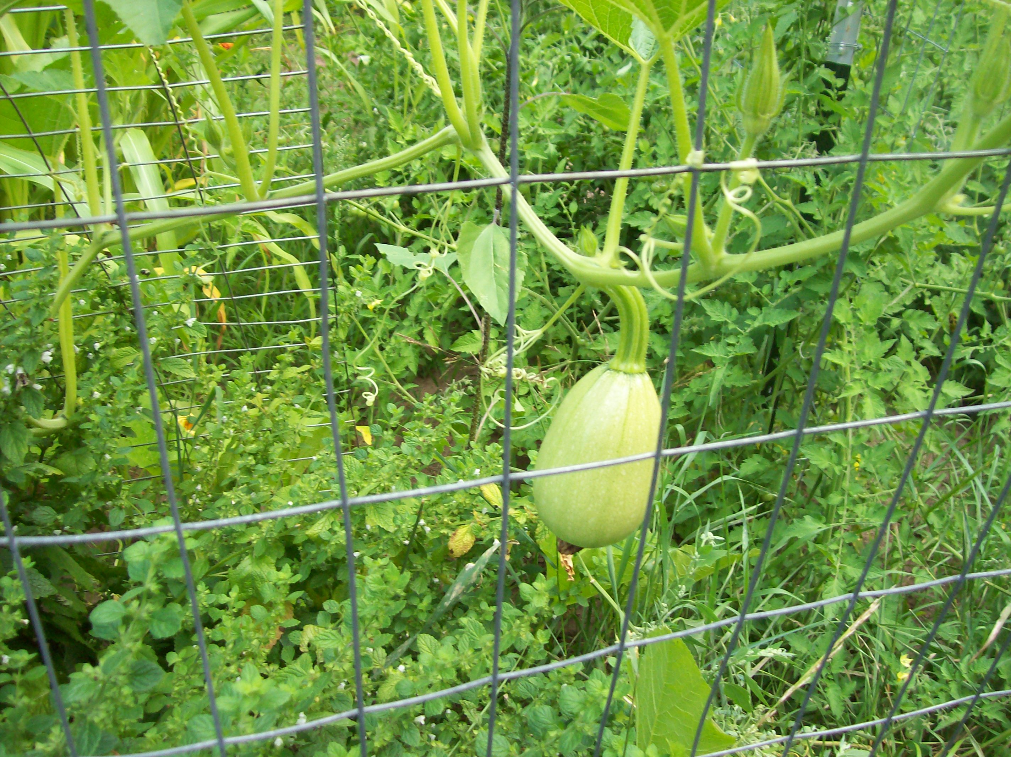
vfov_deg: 39.6
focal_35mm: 36
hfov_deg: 51.4
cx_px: 506
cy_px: 378
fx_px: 1051
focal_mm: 6
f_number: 2.7
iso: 80
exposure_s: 1/162
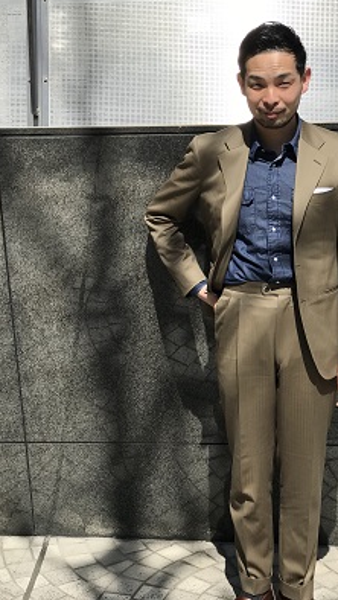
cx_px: 140
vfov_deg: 33.3
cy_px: 297
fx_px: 1003
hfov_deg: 19.1
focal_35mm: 63
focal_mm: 6.6
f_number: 2.8
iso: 20
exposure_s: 1/870
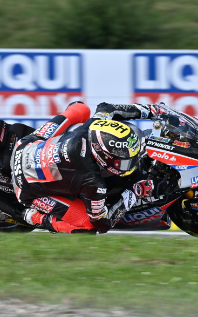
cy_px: 158
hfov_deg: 4.4
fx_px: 2584
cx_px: 58
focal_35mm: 299
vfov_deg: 7.0
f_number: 8
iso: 280
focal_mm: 195
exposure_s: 1/500
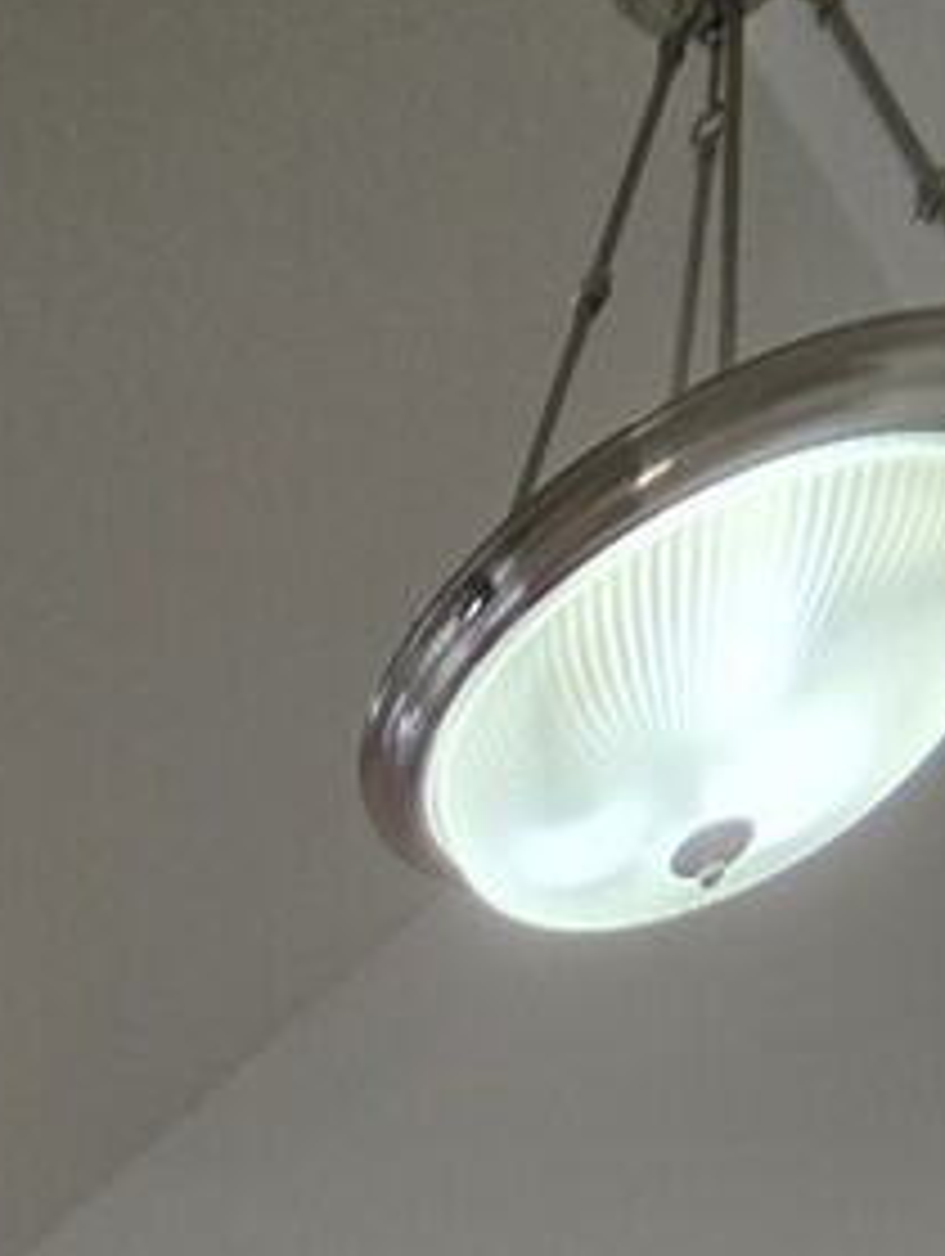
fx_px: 2433
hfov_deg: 14.9
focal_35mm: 67
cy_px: 3142
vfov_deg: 14.5
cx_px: -1238
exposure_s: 1/120
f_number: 1.9
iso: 125
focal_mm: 2.2
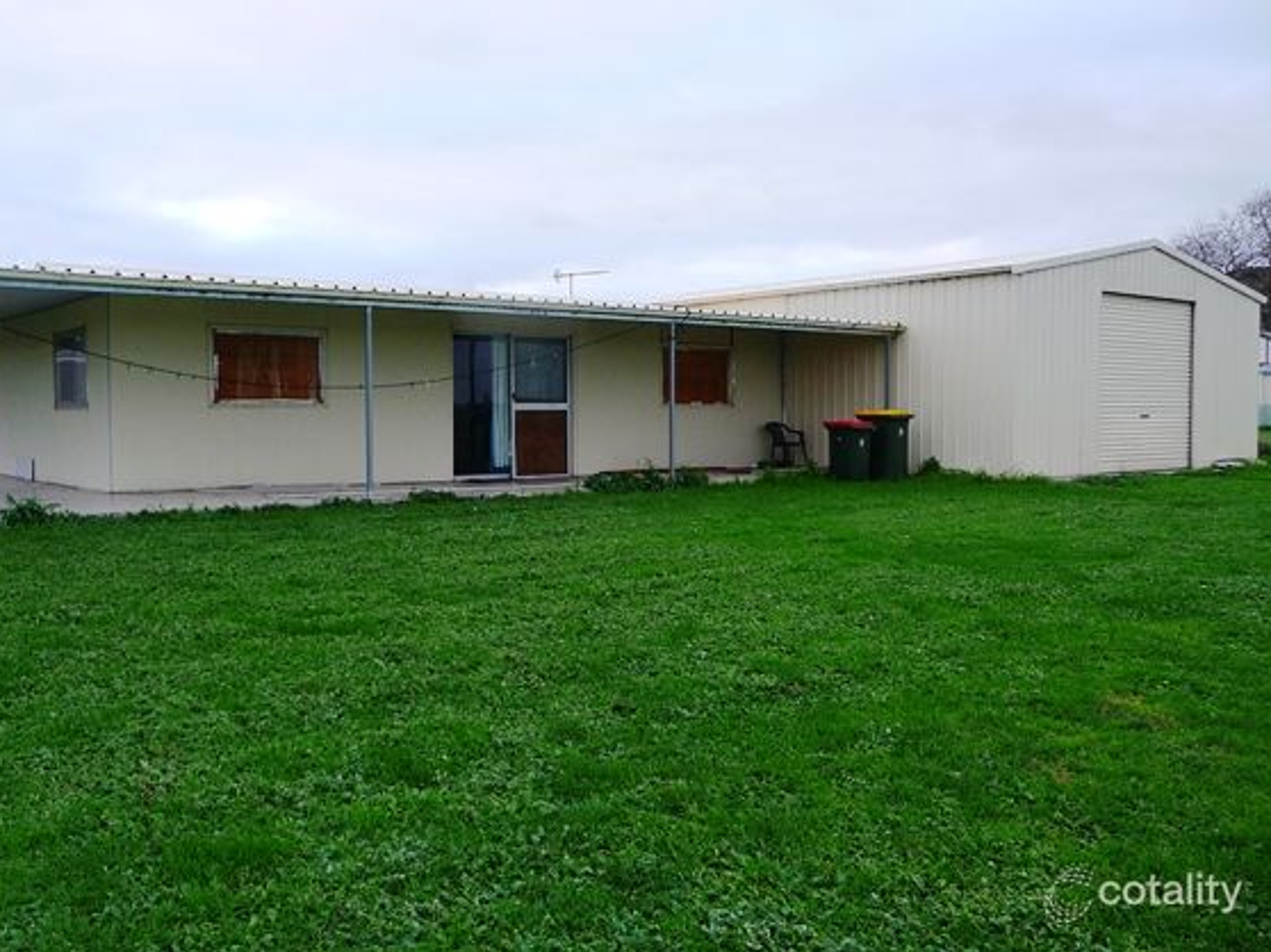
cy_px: 468
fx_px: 1174
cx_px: 563
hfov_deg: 56.7
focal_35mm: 32
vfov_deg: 44.1
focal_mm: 4.7
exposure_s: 1/30
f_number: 3.3
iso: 125
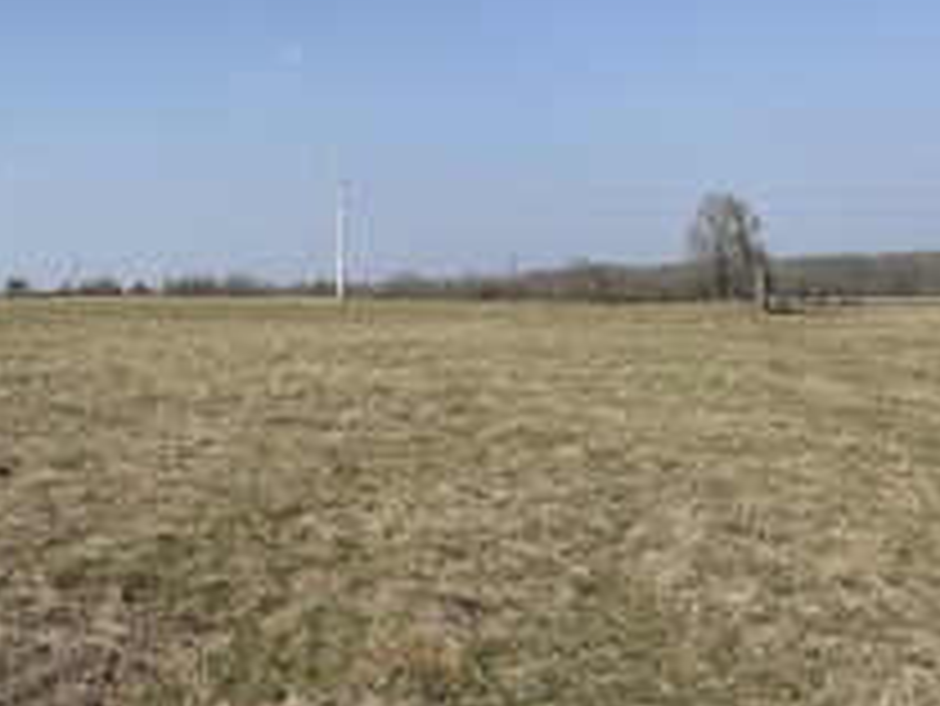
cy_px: 351
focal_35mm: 46
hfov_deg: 38.8
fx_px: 1250
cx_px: 121
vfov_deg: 31.5
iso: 80
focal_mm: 6.86
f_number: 1.78
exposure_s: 1/5848
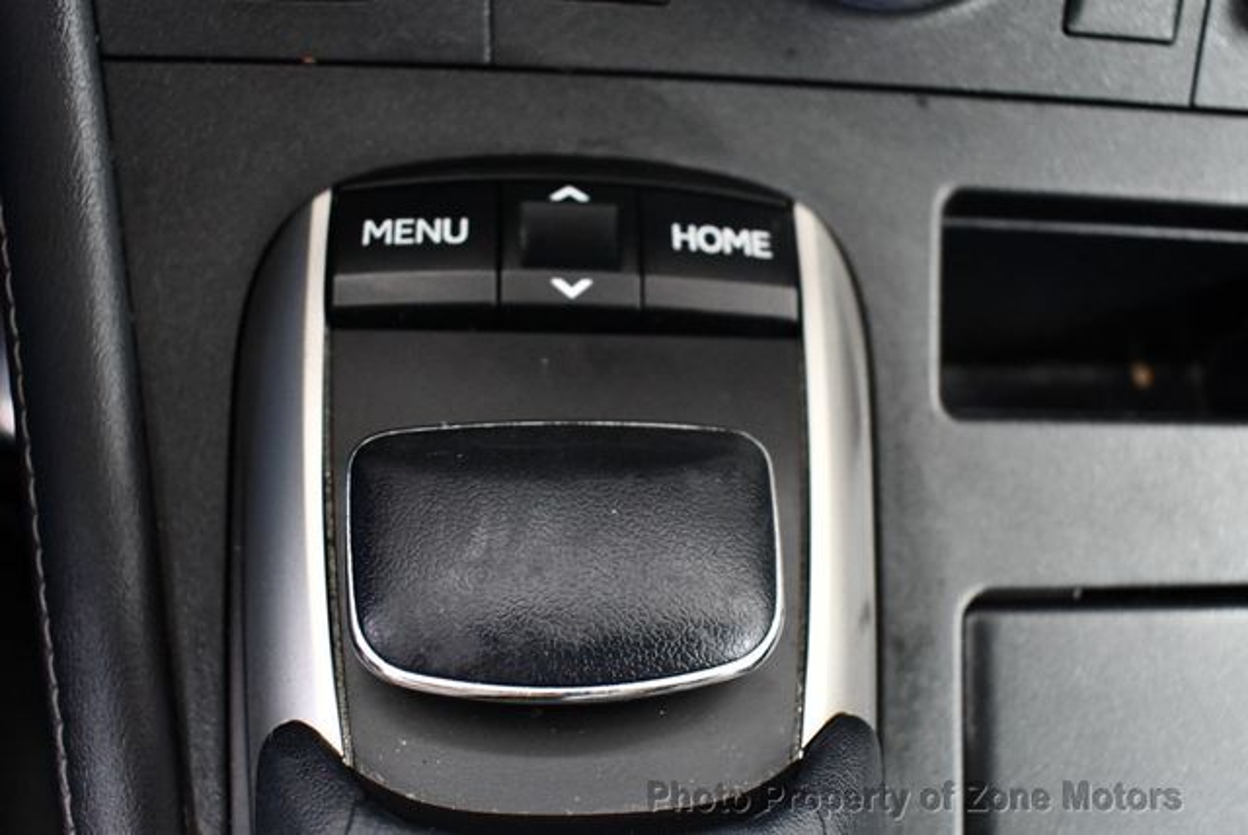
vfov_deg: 36.9
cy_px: 418
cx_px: 624
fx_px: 1249
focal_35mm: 36
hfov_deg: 53.1
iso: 3600
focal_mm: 18
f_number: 3.5
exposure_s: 1/60
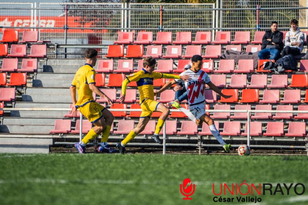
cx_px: 154
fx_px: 2566
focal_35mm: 300
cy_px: 102
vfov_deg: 4.6
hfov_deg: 6.9
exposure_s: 1/1250
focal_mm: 200
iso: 125
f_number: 4
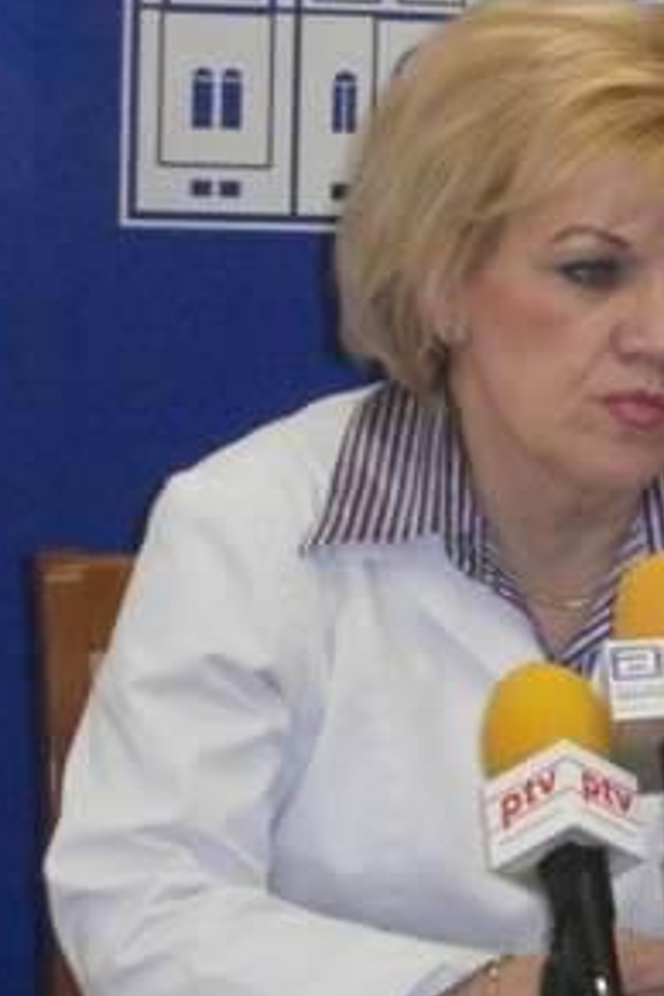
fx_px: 7027
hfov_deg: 5.4
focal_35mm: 254
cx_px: 1047
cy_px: 572
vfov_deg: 8.1
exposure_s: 1/100
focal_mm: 19.6
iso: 800
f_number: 5.8
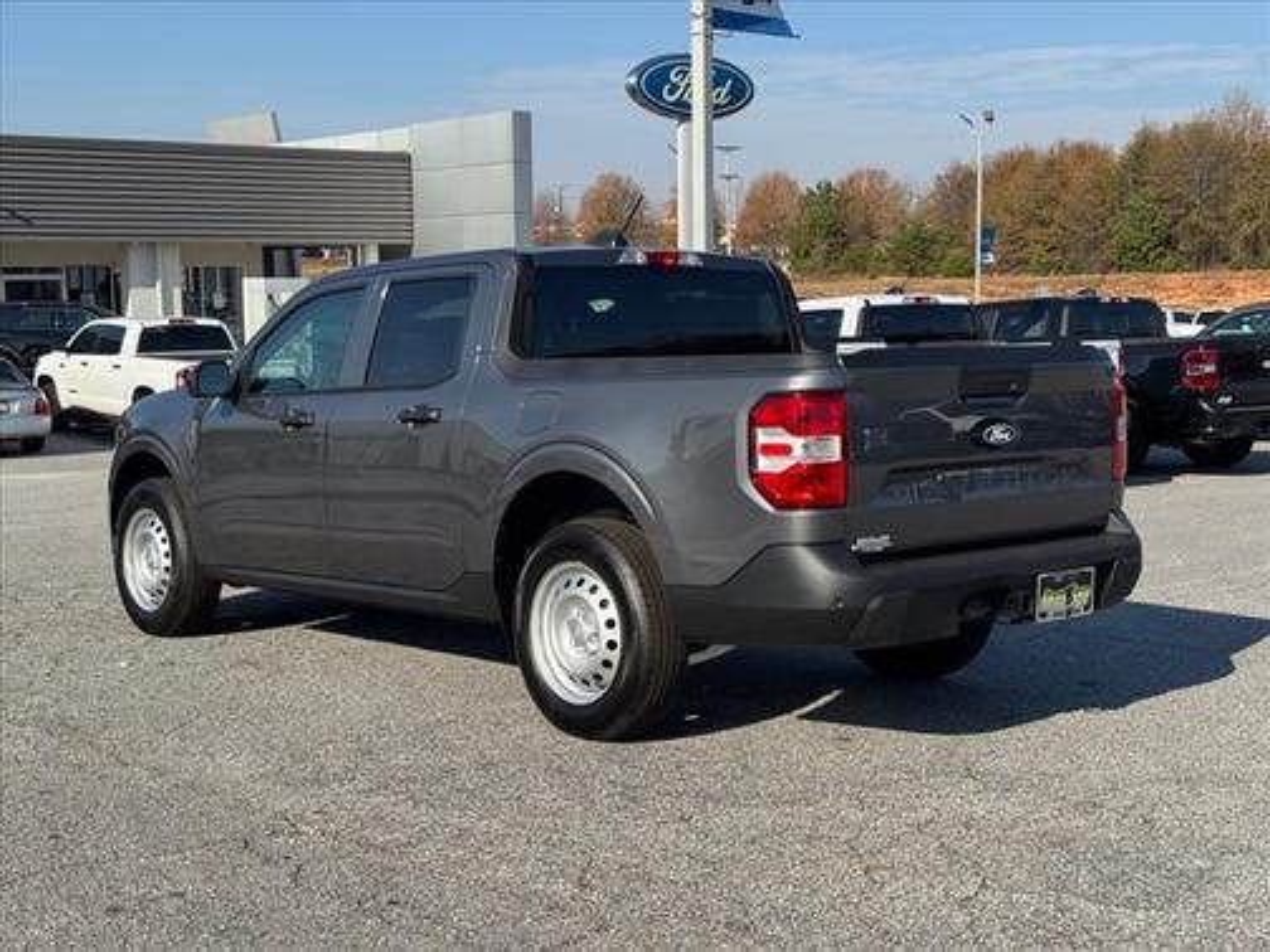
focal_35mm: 48
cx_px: 635
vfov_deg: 30.3
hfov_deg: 39.7
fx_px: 1761
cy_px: 476
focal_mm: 6.76
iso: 64
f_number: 1.78
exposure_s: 1/4049
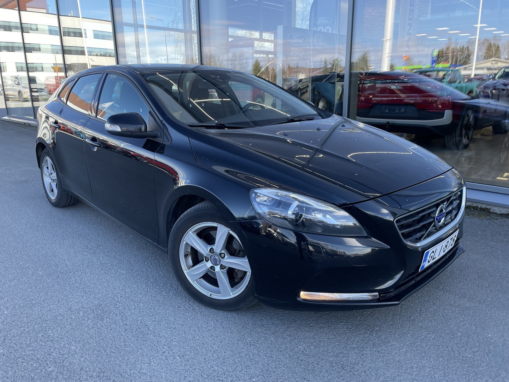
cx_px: 254
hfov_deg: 67.3
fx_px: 382
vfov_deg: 53.1
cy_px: 191
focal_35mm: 26
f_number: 1.6
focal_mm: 4.2
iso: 32
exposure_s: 1/410
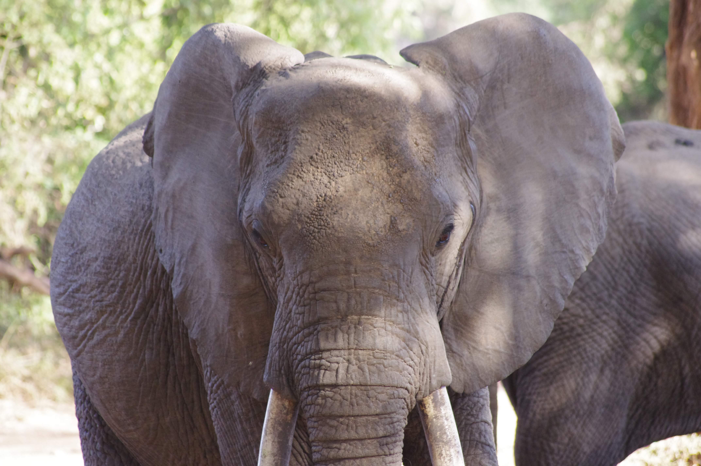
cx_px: 350
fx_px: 6126
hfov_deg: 6.5
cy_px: 233
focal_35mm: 315
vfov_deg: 4.4
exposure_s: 1/250
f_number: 6.3
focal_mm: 210
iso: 1600
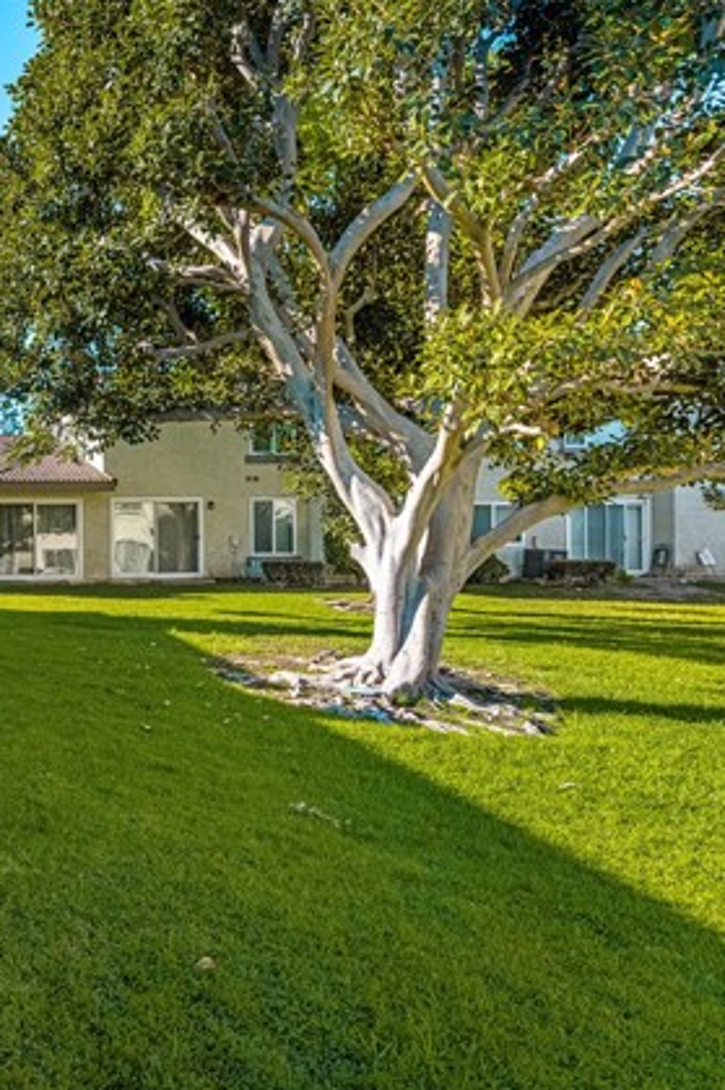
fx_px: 786
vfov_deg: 69.4
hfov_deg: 40.1
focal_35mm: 26
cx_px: -73
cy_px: 548
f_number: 5.6
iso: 100
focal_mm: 17
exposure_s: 1/250
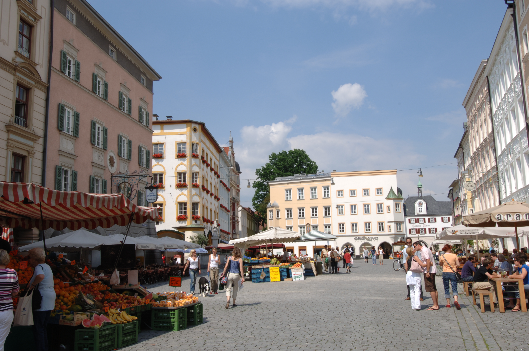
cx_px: 264
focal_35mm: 36
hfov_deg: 53.2
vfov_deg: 36.8
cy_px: 176
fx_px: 528
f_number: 18
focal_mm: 24
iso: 100
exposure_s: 1/60
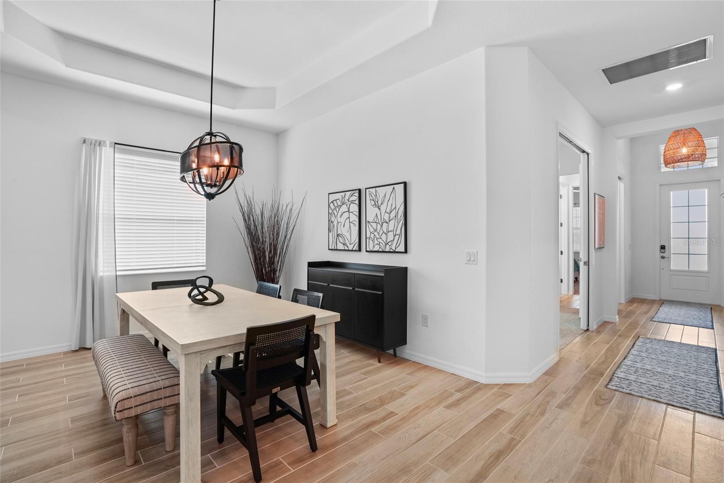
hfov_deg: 96.7
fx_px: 322
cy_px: 242
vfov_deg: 73.7
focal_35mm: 16
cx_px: 362
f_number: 9
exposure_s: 1/8
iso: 400
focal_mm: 16
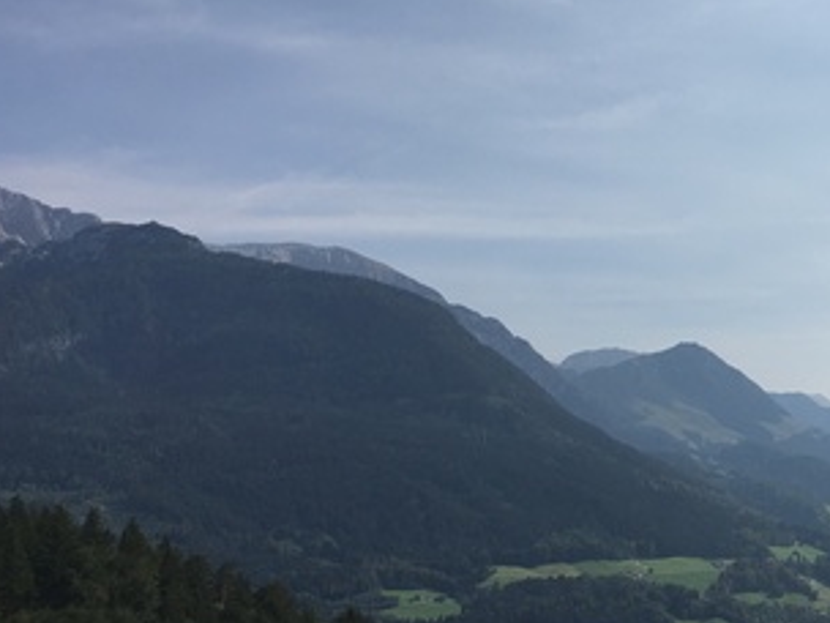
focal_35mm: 56
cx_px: 763
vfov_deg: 26.0
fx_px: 1343
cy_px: 383
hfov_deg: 32.5
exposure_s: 1/3497
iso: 25
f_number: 2.2
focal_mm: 4.15
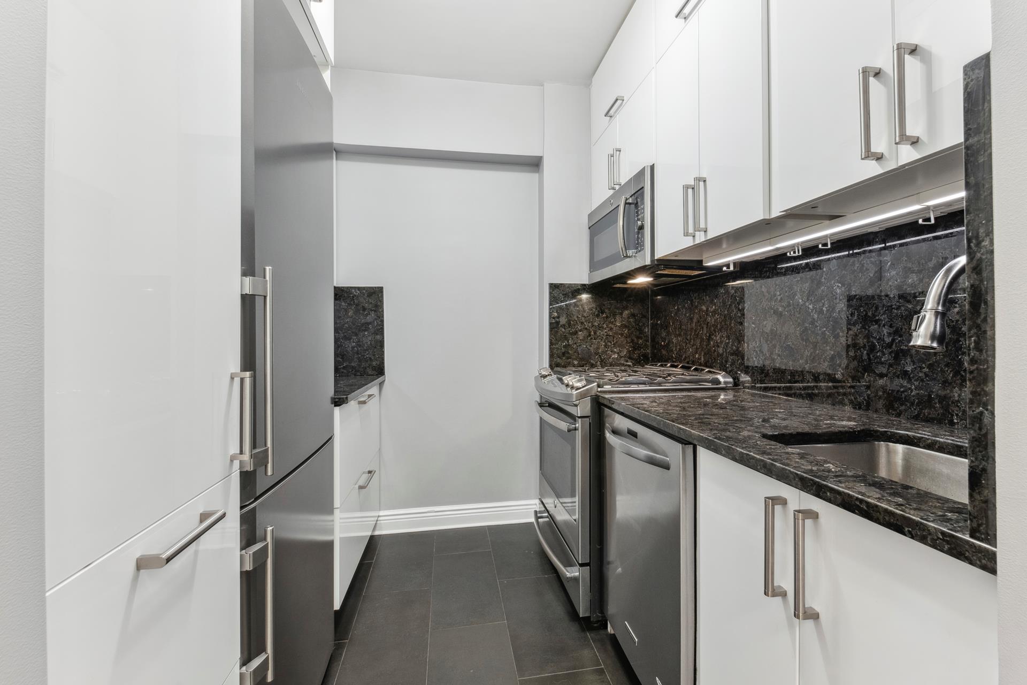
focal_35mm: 15
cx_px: 514
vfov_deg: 77.3
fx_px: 428
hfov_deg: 100.4
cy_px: 342
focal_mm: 15
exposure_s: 1/4
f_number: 14
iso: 640
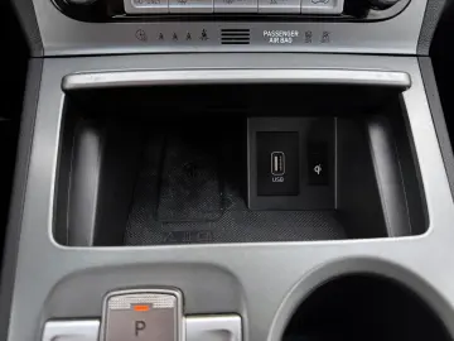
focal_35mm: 24
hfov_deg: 71.6
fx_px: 315
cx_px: 227
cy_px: 170
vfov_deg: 56.8
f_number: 1.78
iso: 100
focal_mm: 6.76
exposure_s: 1/121
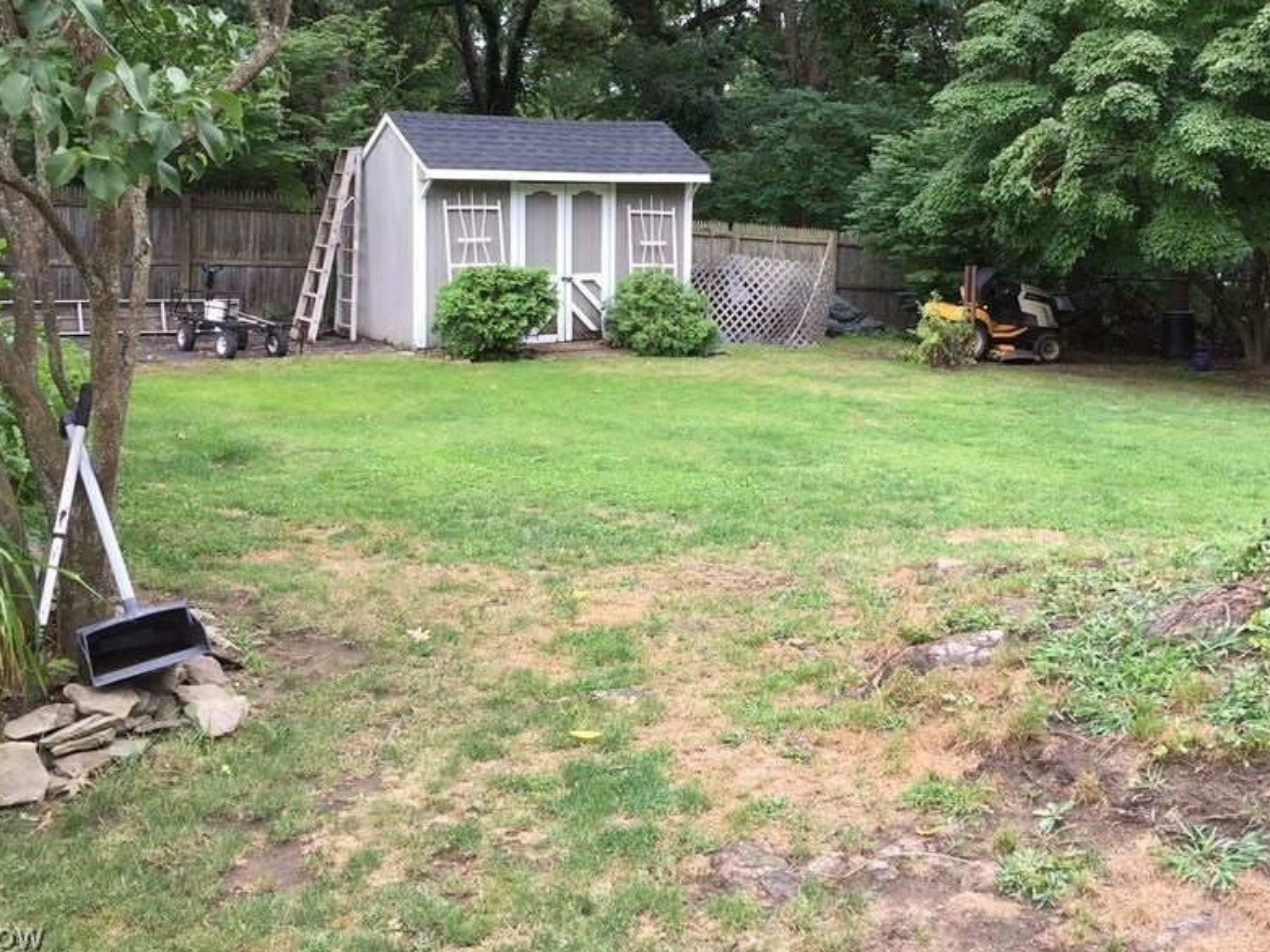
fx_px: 1394
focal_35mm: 38
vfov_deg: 37.4
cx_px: 707
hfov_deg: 48.9
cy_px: 338
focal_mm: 4.15
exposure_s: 1/176
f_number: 2.2
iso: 32
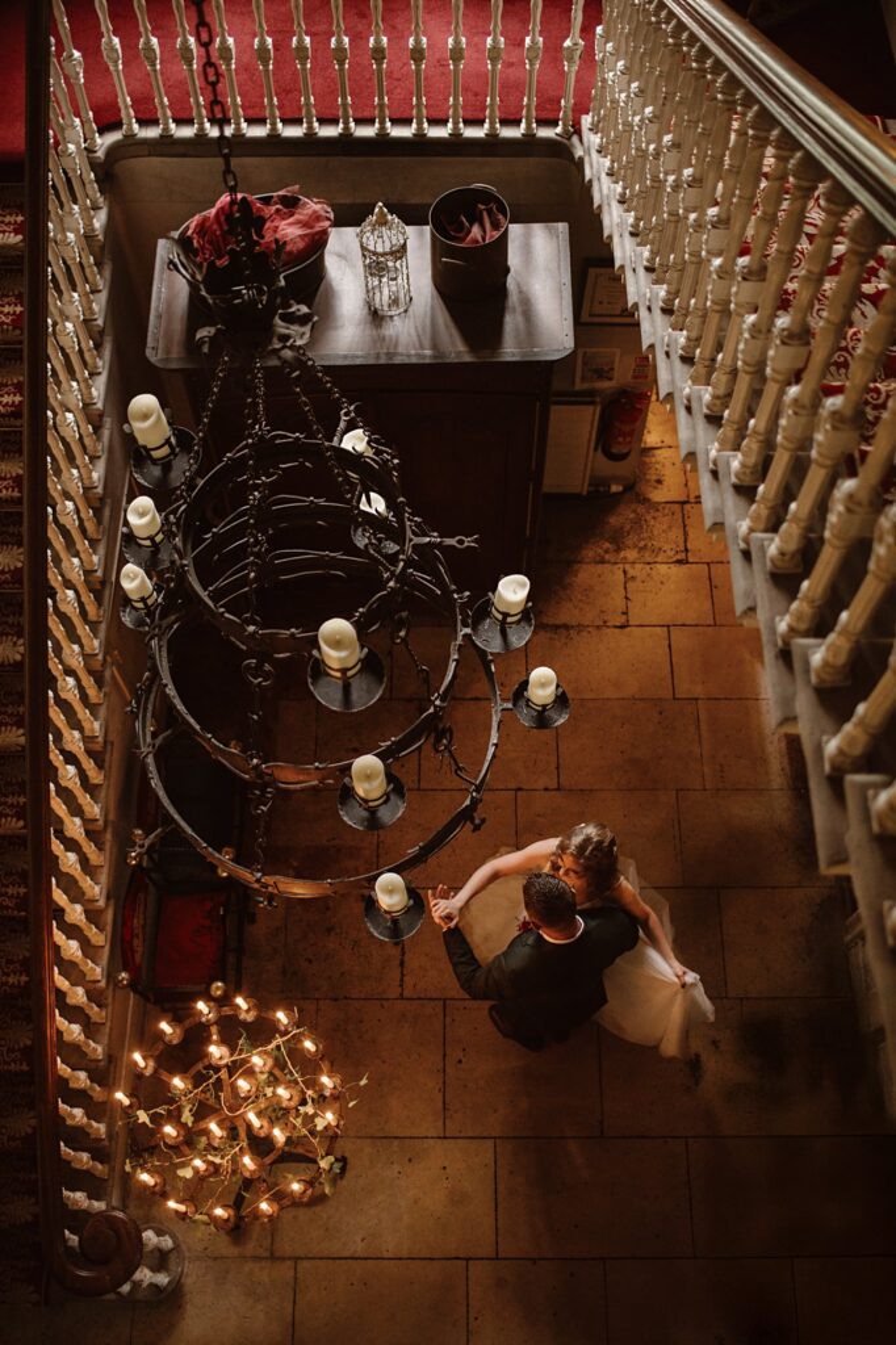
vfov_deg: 54.4
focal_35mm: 35
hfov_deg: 37.8
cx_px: 448
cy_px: 672
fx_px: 1307
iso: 800
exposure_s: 1/250
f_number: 1.8
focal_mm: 35
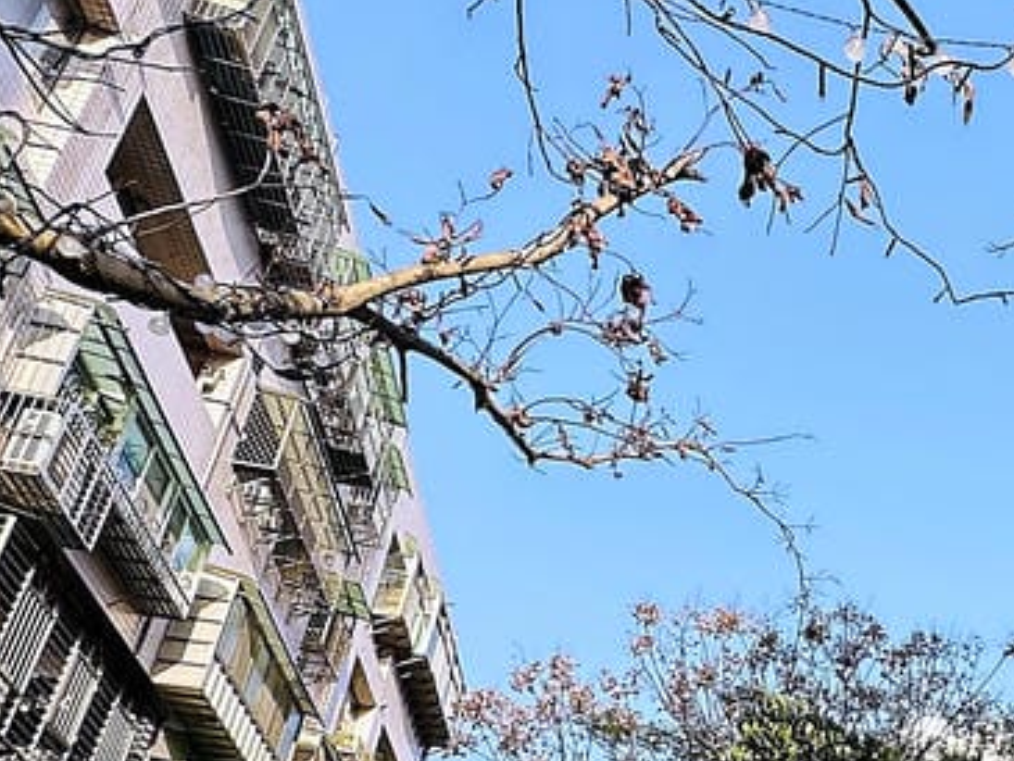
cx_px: 1192
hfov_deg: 34.0
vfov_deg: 29.5
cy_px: 753
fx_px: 1348
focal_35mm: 46
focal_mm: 2.22
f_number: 2.2
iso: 40
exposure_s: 1/619
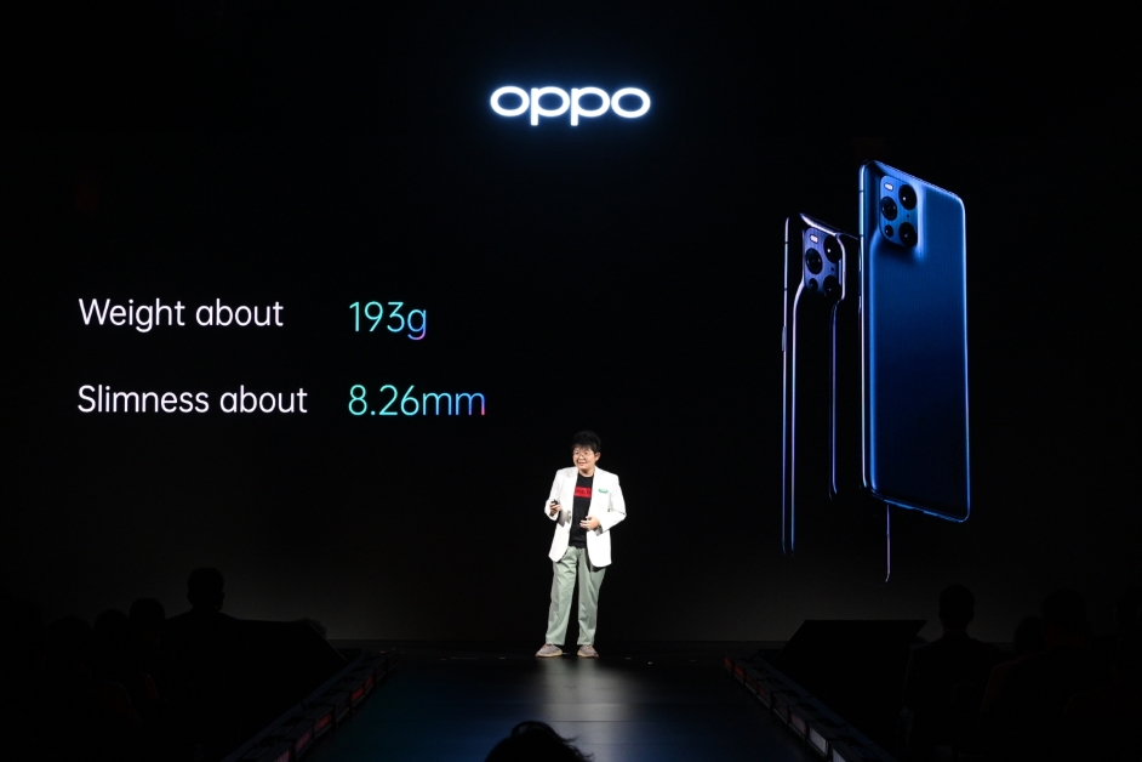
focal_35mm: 84
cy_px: 381
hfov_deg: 24.2
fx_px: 2664
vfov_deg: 16.3
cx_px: 571
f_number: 6.3
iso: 1600
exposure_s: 1/100
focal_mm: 56
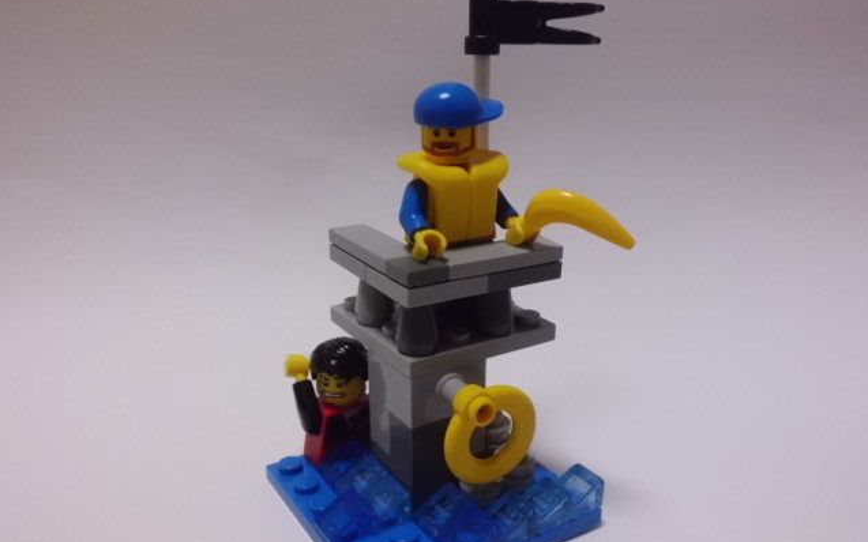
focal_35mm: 33
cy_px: 308
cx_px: 435
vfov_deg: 38.2
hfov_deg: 58.1
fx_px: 781
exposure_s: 1/60
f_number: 2.9
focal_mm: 5.5
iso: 400
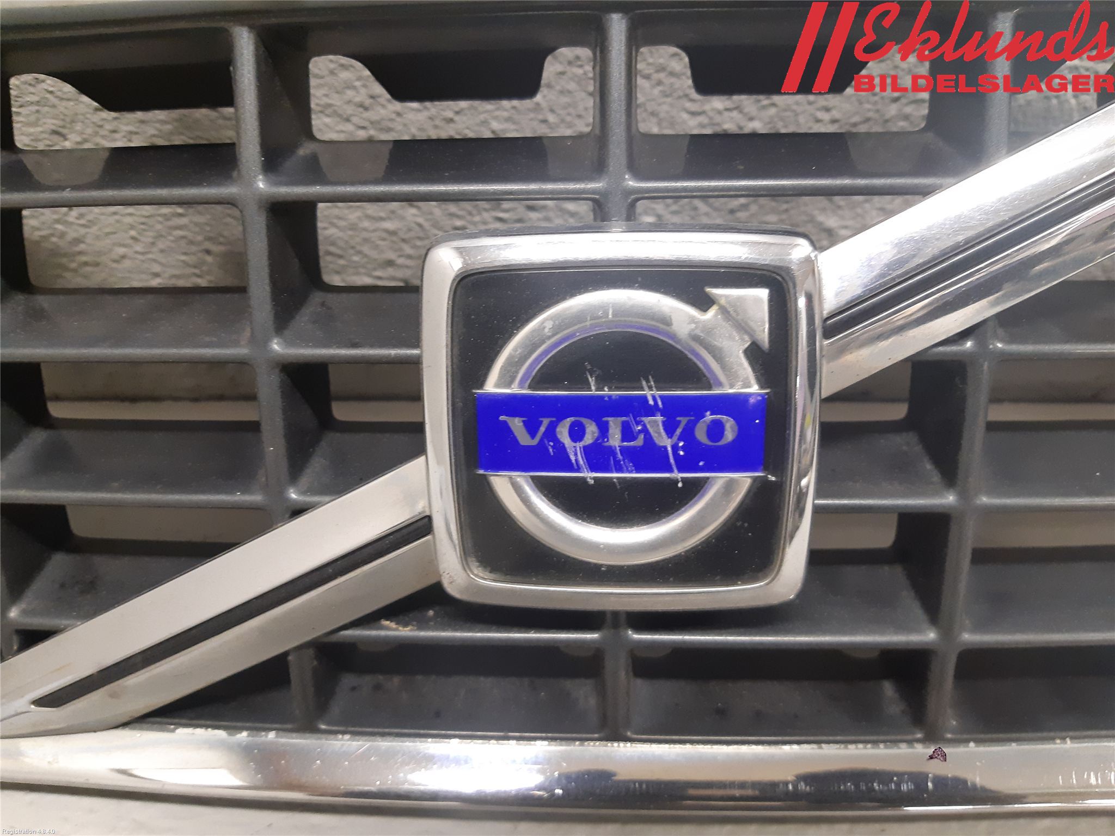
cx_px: 558
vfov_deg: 53.1
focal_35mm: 26
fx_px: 837
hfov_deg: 67.3
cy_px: 418
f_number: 1.7
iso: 250
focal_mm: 3.93
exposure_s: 1/33
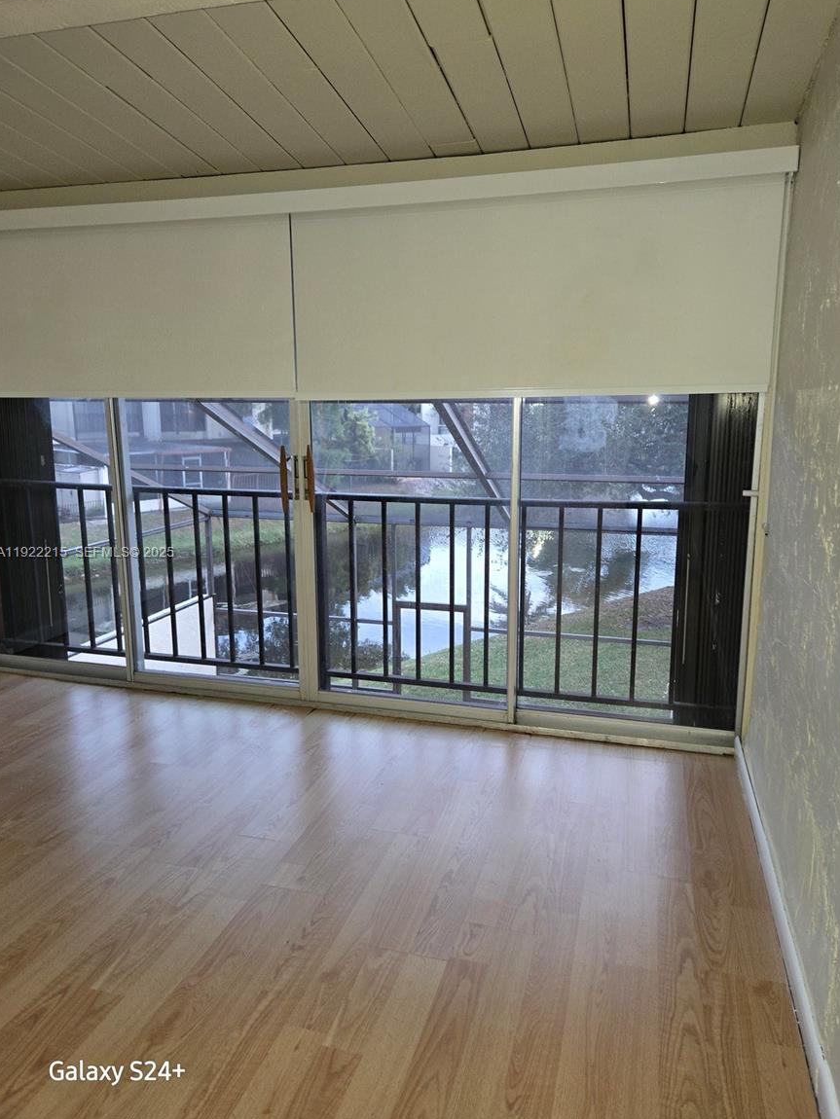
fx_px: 776
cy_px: 554
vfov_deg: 71.6
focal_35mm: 24
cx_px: 432
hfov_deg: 56.8
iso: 125
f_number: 1.8
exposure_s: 1/20
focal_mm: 5.4
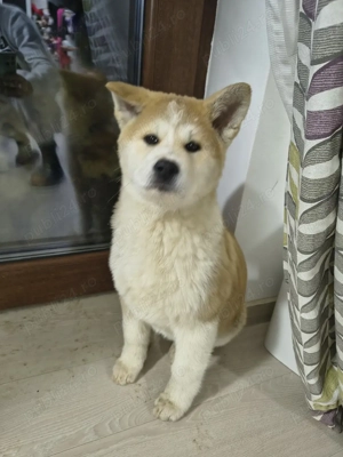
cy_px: 228
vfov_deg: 71.6
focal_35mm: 24
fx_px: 317
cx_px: 172
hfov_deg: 56.8
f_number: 1.8
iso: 1463
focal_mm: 5.56
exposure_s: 1/33.3
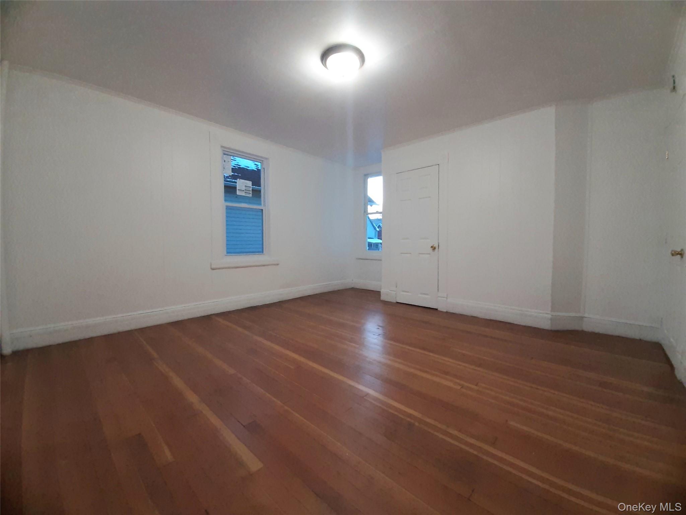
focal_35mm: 13
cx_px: 343
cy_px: 258
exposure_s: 1/40
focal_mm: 1.42
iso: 200
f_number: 2.2
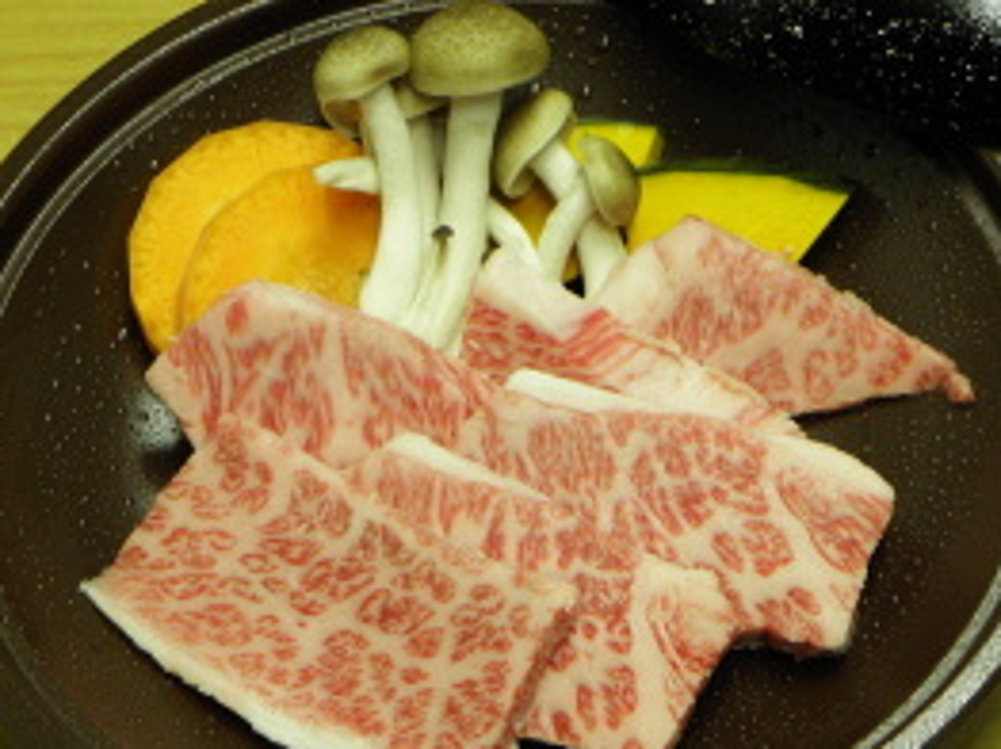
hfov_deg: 18.9
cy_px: 478
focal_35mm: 104
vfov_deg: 14.2
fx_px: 3005
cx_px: 554
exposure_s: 1/20
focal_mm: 12.13
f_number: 3.8
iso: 200
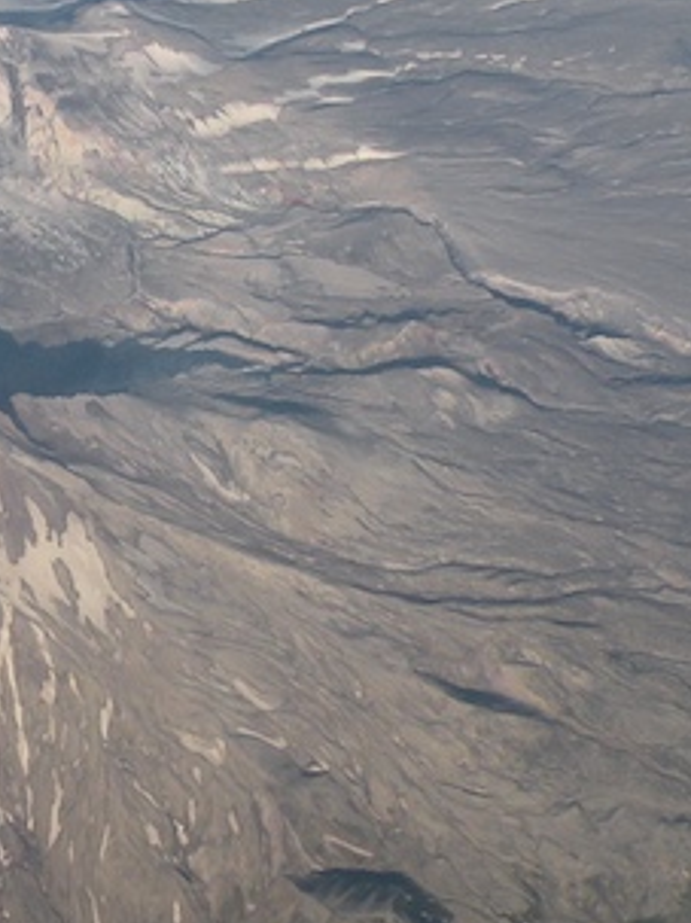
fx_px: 1518
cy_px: 343
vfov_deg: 33.6
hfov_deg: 23.6
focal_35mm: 57
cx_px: -119
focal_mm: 4.7
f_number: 5.6
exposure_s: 1/244
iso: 64
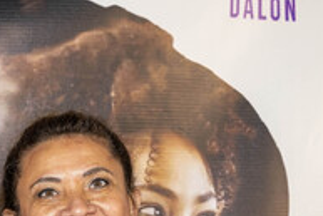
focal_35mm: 119
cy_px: 249
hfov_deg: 16.7
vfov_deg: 11.3
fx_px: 1068
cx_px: -31
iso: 400
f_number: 5.6
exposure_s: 1/200
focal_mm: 51
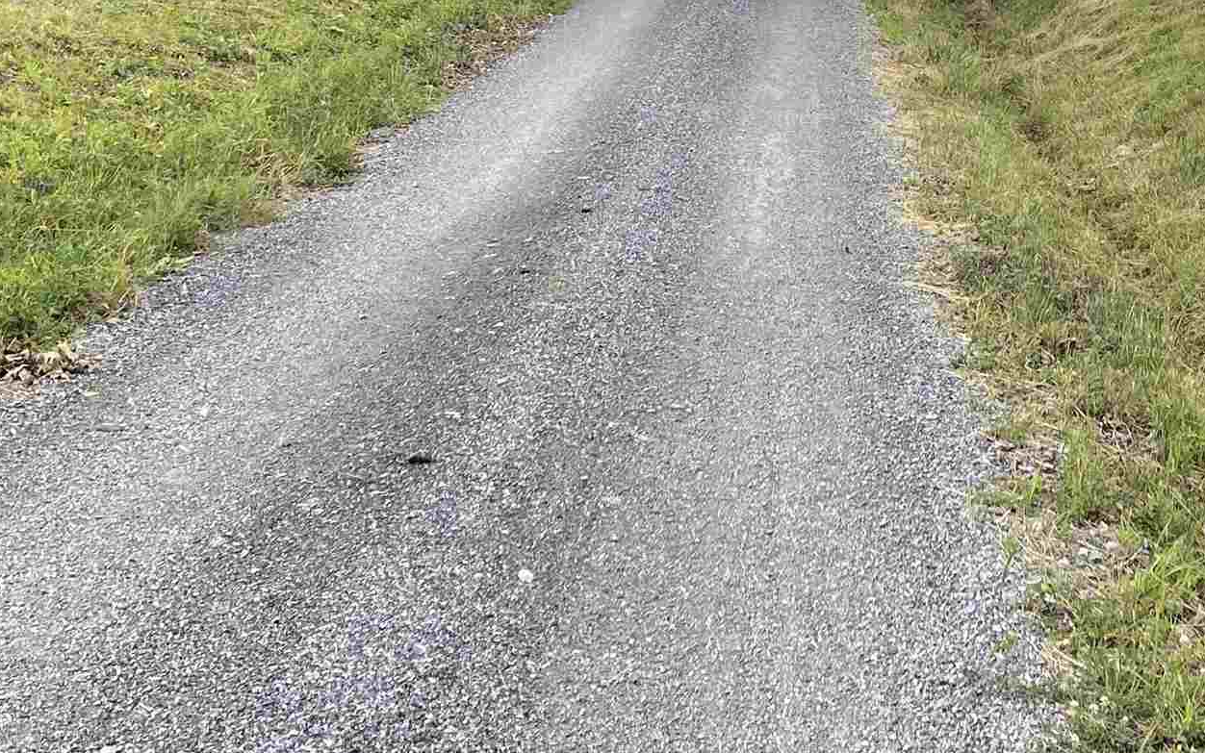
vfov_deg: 18.8
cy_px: -170
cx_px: 872
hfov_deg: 31.1
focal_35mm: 65
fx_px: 2135
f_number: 1.6
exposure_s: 1/545
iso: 32
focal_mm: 5.1
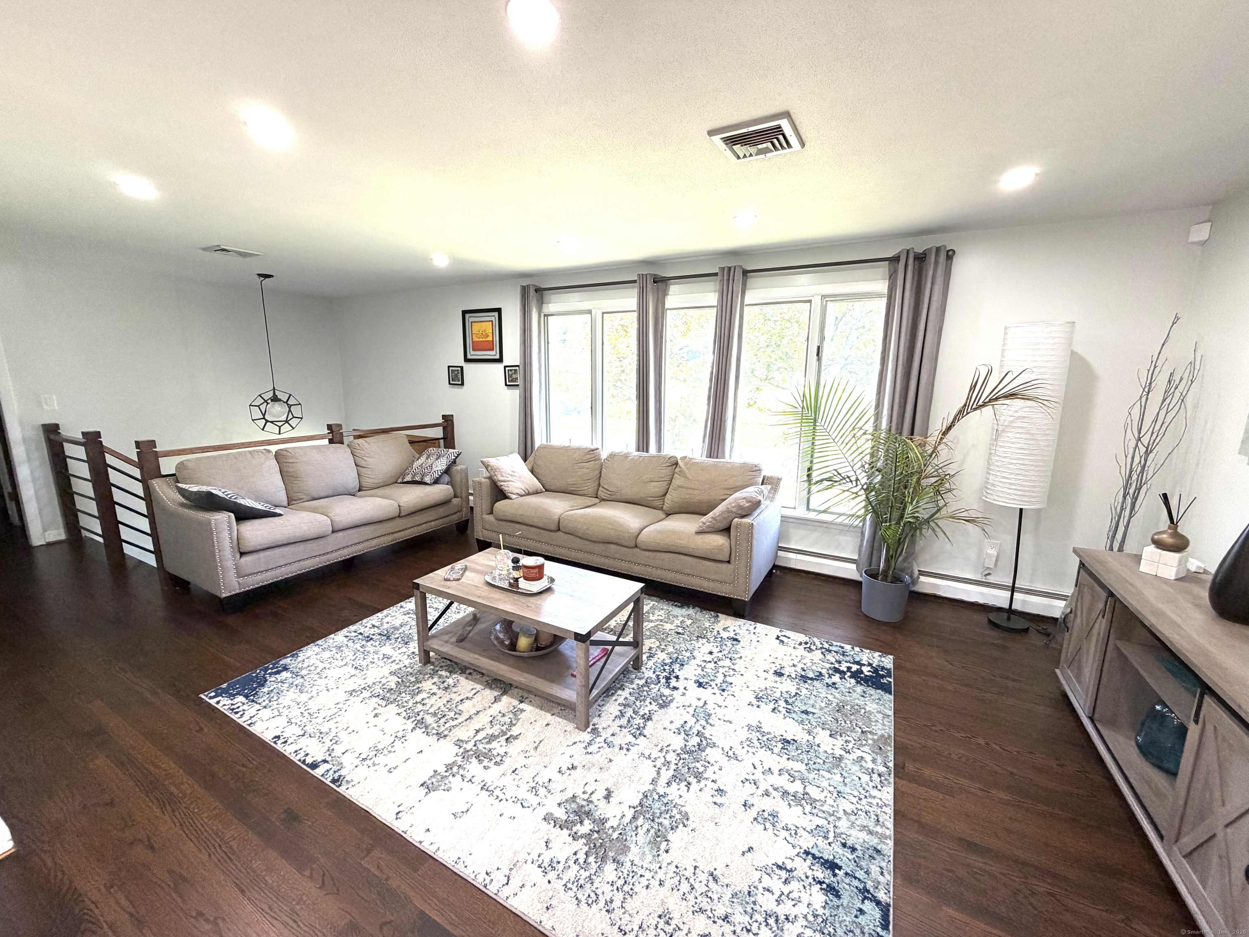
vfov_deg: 85.7
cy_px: 468
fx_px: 505
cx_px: 624
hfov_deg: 102.1
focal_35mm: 14
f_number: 2.2
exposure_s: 1/60
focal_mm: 2.22
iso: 200
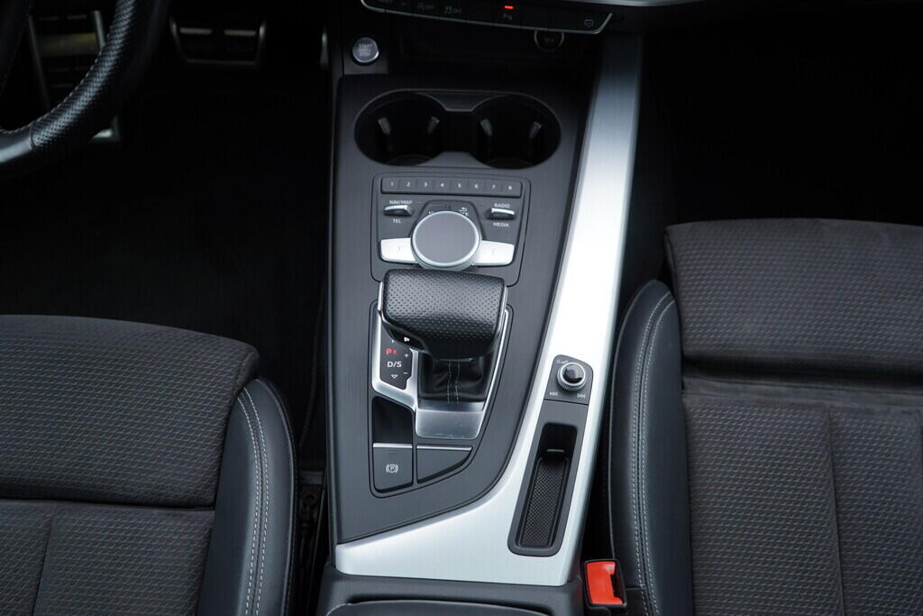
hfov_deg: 53.1
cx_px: 462
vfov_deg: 36.9
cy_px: 308
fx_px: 923
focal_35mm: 36
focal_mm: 24
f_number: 3.2
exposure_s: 1/40
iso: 125
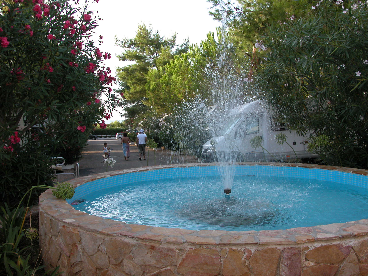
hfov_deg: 54.0
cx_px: 184
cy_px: 138
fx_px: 361
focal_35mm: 34
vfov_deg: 41.8
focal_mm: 8.9
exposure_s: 1/145
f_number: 4.5
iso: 100
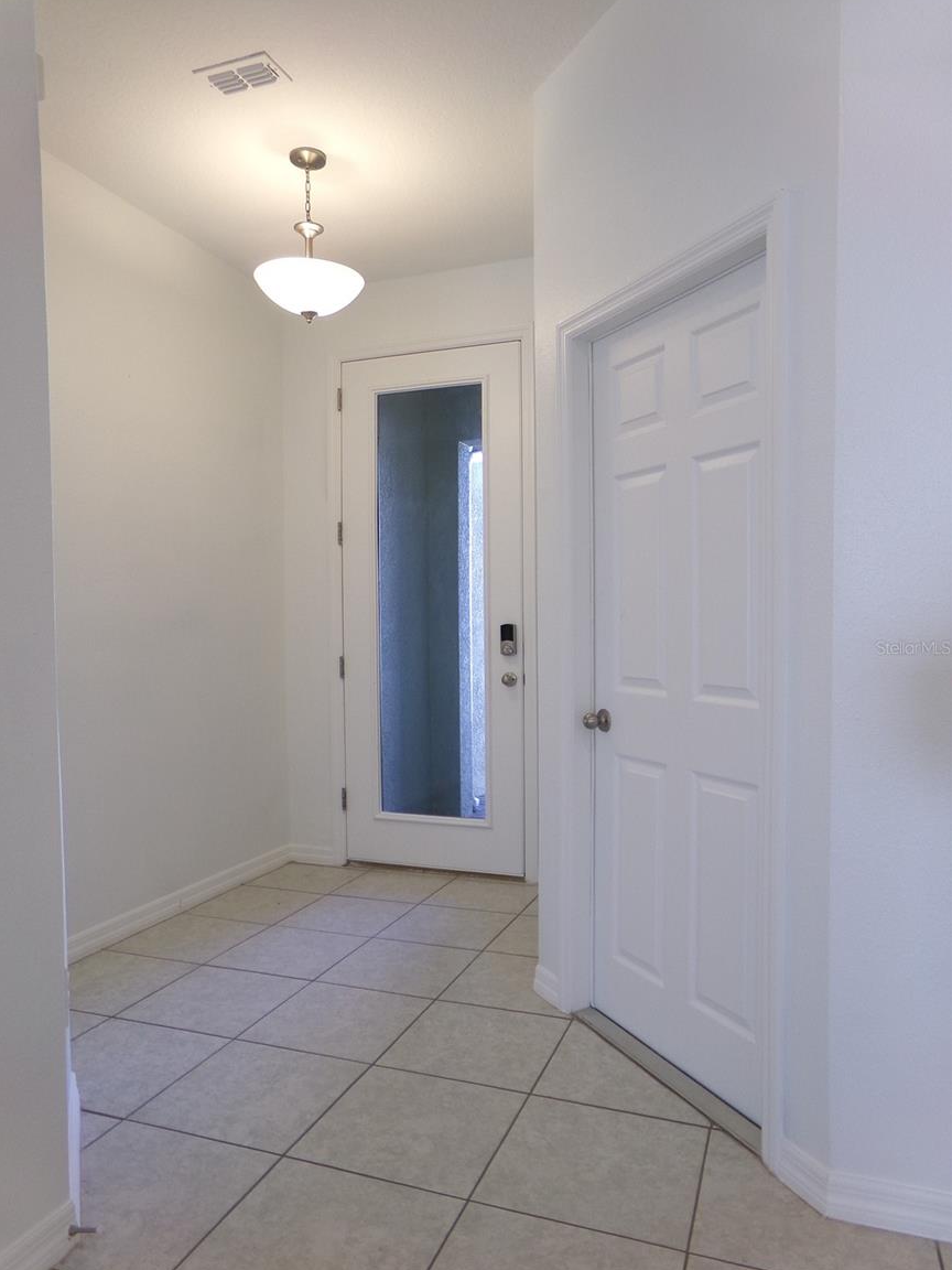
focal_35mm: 25
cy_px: 647
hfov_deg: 54.9
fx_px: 917
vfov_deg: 69.4
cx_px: 458
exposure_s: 1/34
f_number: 3.7
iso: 131
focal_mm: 4.3
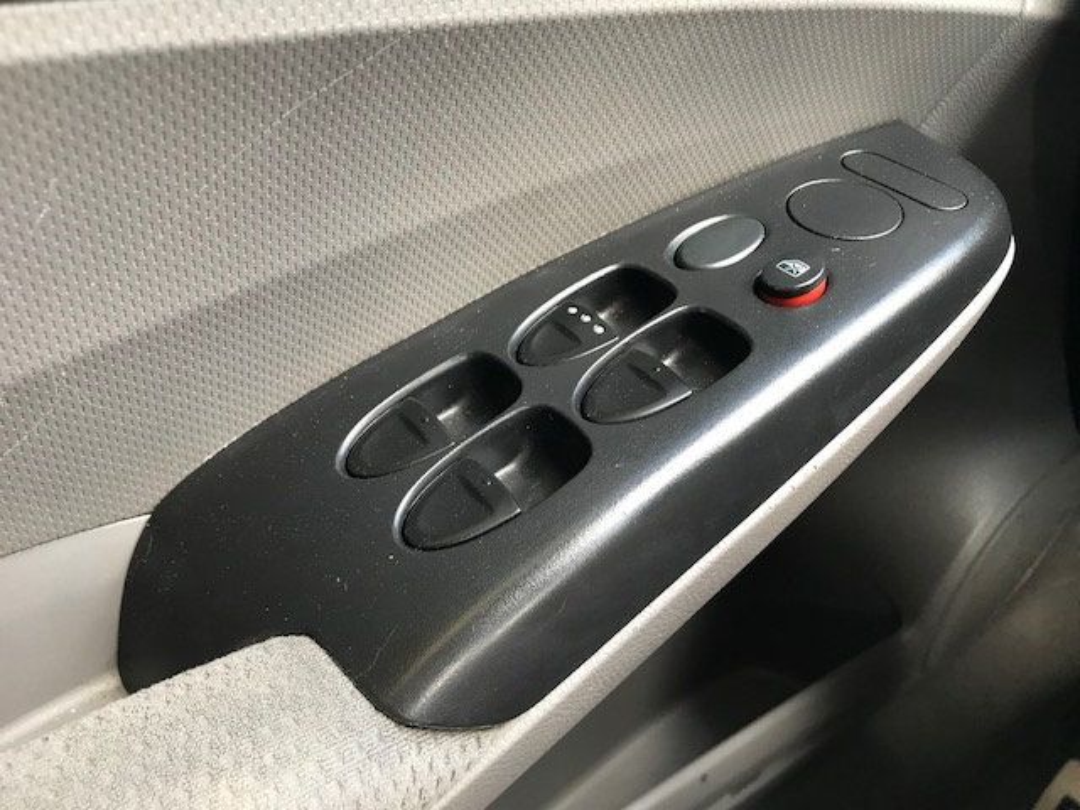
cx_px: 540
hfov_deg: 63.4
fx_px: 874
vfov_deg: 49.7
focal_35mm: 28
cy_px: 405
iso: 32
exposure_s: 1/30
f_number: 1.8
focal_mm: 3.99
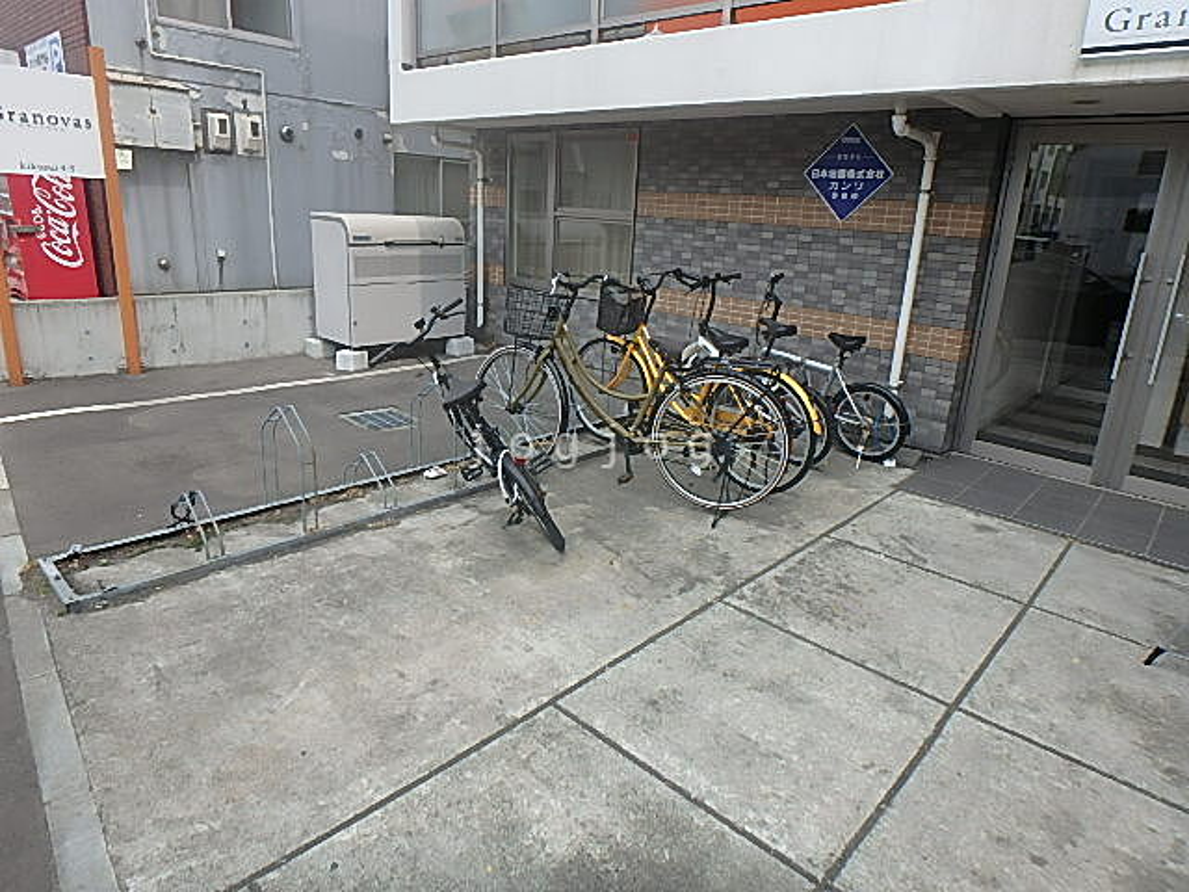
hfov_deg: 79.0
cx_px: 594
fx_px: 721
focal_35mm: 21
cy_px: 446
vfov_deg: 63.4
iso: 125
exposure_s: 1/500
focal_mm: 3.7
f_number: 3.5
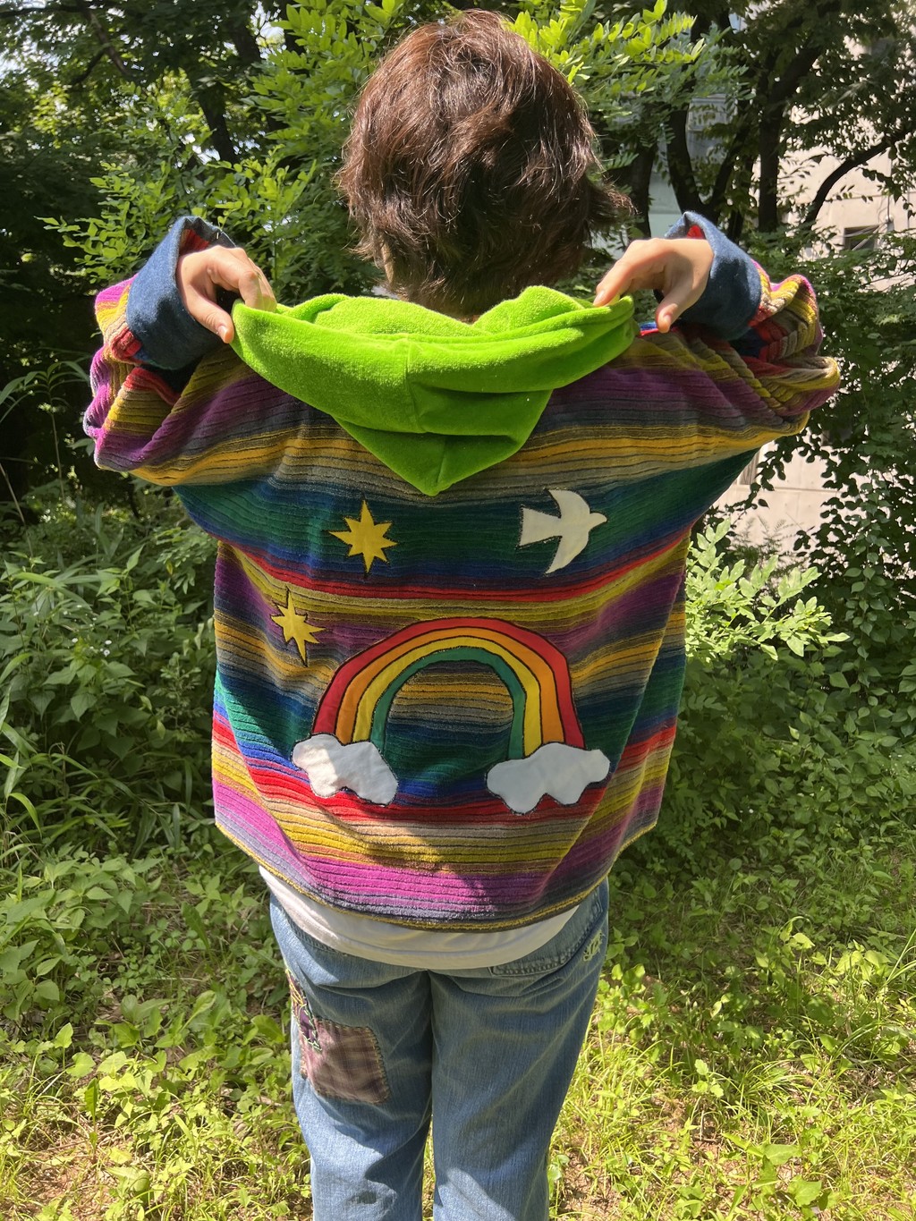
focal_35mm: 26
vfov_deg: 67.3
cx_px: 458
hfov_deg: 53.1
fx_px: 917
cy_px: 610
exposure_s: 1/588
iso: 50
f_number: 1.5
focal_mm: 5.7
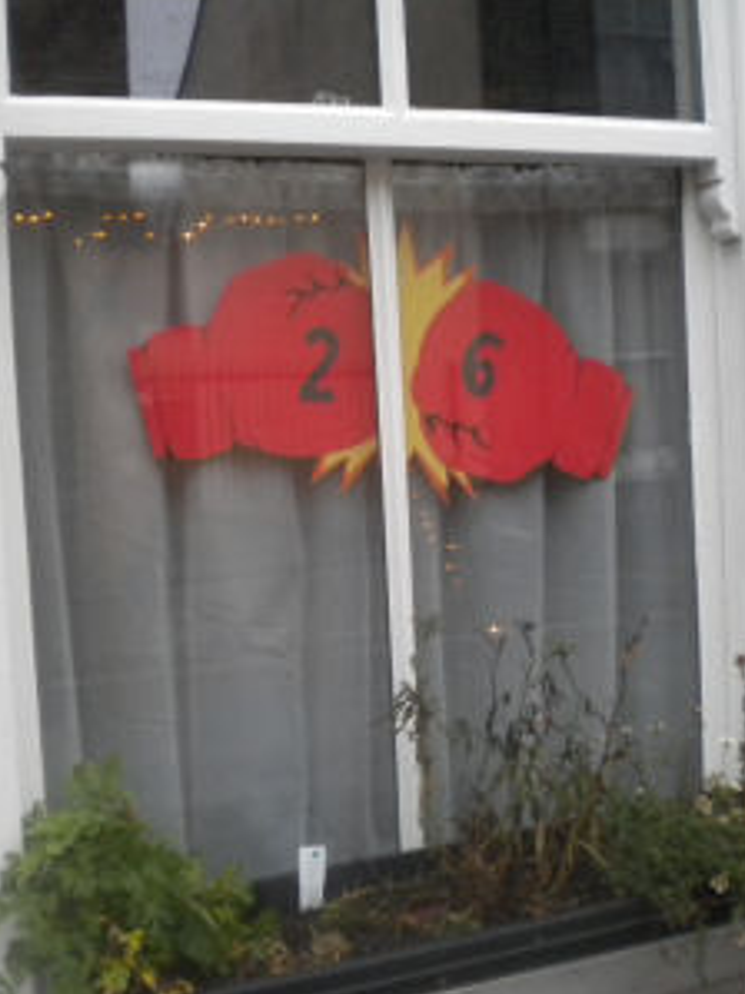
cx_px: 356
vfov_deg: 39.7
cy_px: 504
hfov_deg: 30.2
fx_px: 1378
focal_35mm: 48
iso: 400
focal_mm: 6.3
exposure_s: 1/112
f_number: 3.1
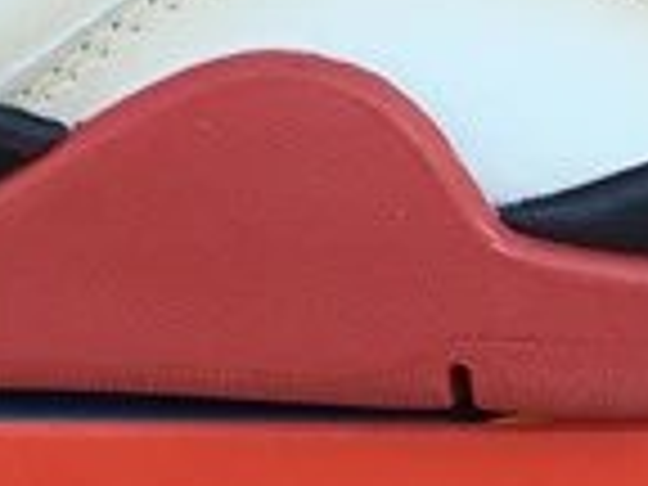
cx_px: 202
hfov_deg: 10.2
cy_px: 52
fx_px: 3632
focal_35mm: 194
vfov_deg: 7.6
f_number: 2.4
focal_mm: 3.3
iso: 25
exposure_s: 1/318
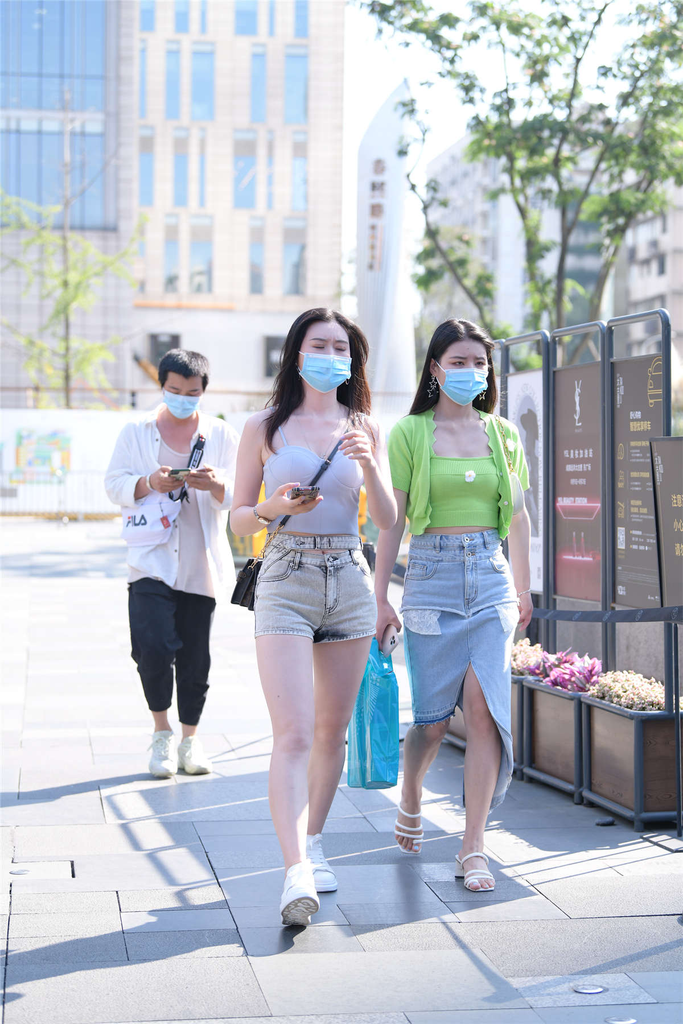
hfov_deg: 17.5
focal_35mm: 78
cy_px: 512
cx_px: 342
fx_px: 2220
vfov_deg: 26.0
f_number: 3.5
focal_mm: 78
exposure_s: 1/640
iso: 320
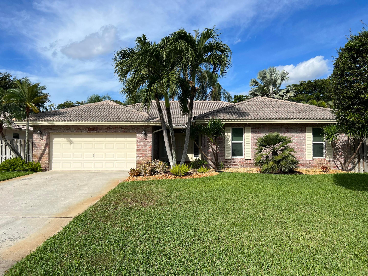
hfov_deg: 67.3
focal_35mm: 26
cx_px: 184
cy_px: 138
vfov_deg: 53.1
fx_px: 276
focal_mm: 5.7
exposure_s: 1/4831
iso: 50
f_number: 1.5
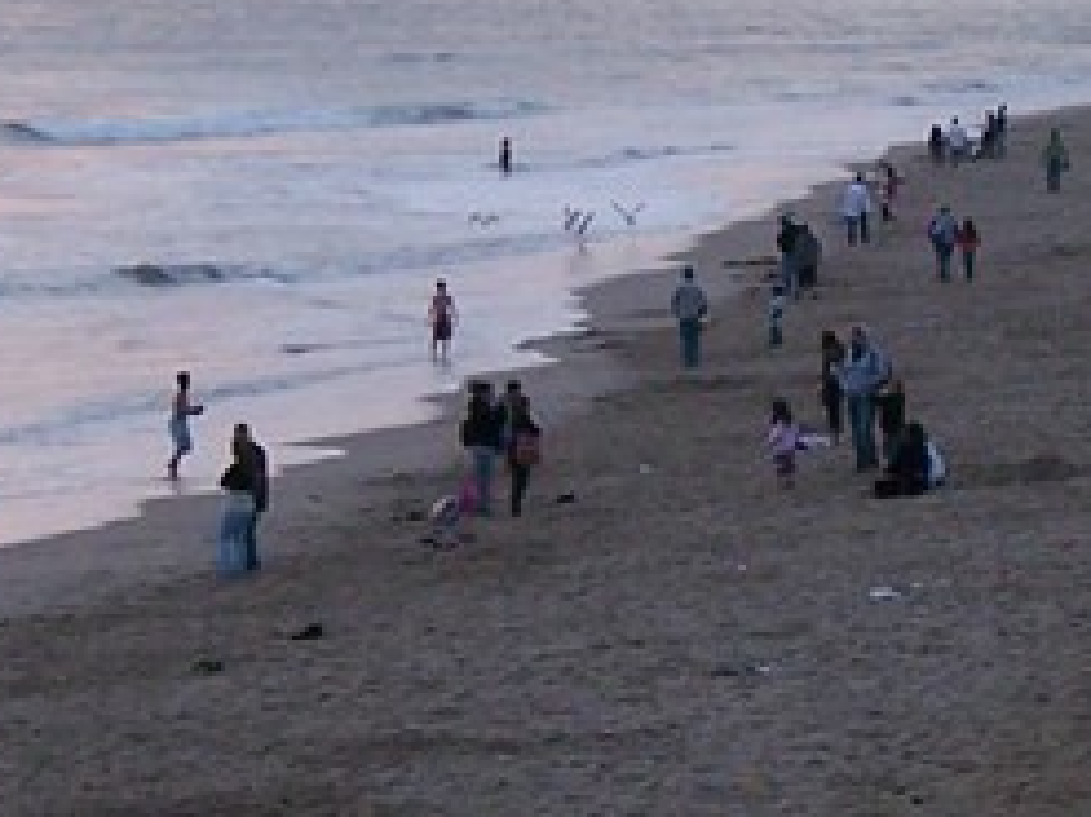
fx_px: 6206
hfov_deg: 10.0
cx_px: 640
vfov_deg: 7.5
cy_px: 466
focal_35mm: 197
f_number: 2.8
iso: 80
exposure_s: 1/125
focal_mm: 6.3
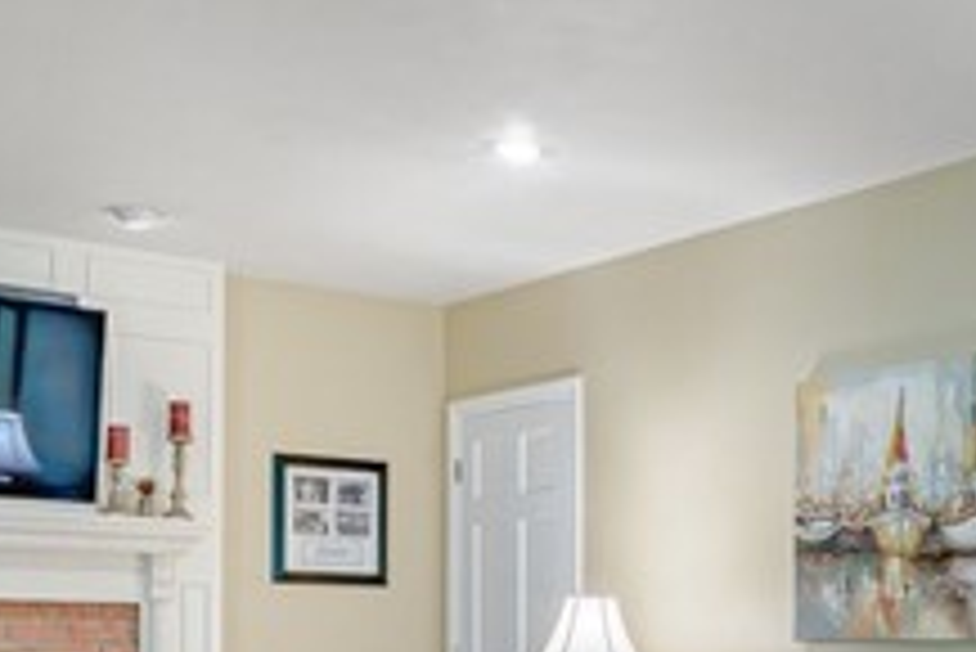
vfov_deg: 22.0
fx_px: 1628
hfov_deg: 32.8
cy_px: 609
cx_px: 715
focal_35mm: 60
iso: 50
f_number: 11
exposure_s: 1/4
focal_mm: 12
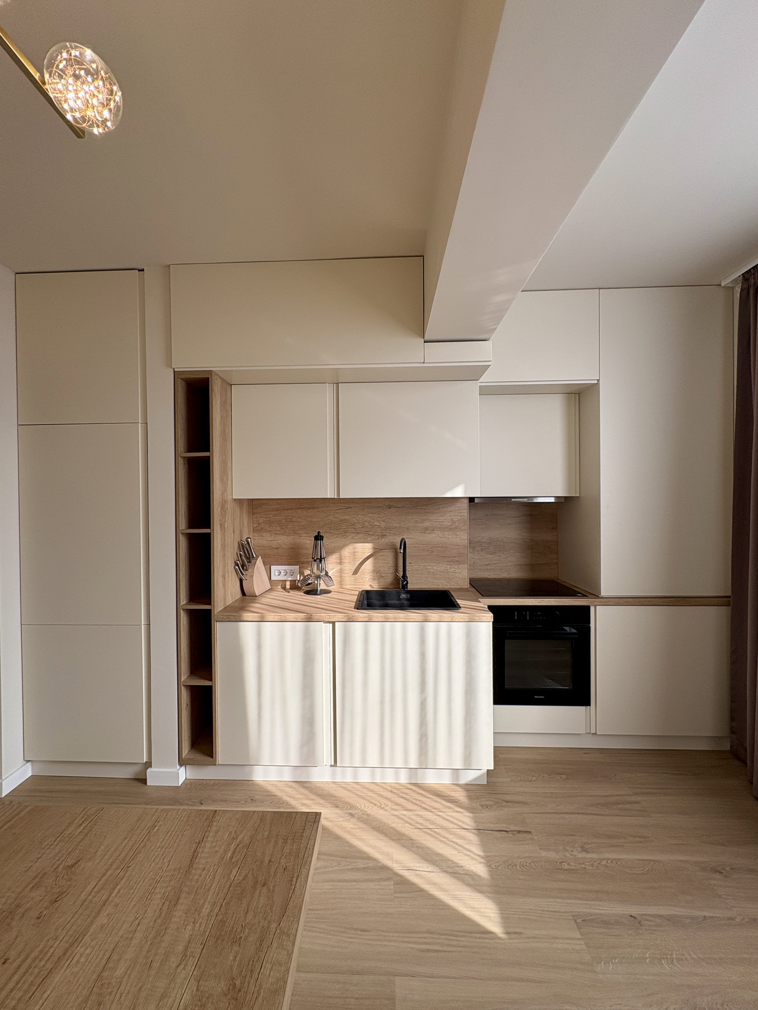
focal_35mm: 14
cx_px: 379
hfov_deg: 85.7
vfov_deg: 102.1
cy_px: 505
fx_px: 409
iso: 40
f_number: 2.2
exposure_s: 1/311
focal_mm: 2.22
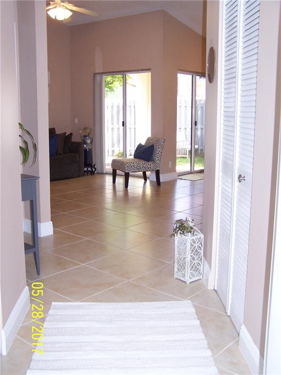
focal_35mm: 38
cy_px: 188
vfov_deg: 49.0
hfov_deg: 37.7
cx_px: 140
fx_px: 411
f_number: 2.8
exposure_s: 1/60
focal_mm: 6.3
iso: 140
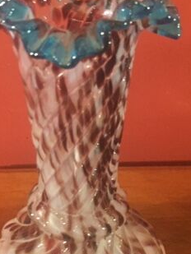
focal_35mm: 60
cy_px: 115
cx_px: 64
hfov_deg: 24.3
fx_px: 441
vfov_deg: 32.1
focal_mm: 4.15
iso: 500
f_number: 2.2
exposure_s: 1/17
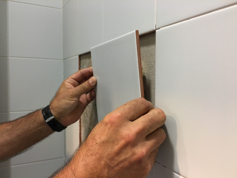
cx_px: 118
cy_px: 89
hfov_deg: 61.7
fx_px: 199
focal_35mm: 29
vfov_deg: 48.2
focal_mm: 4.15
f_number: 2.2
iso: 160
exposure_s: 1/33
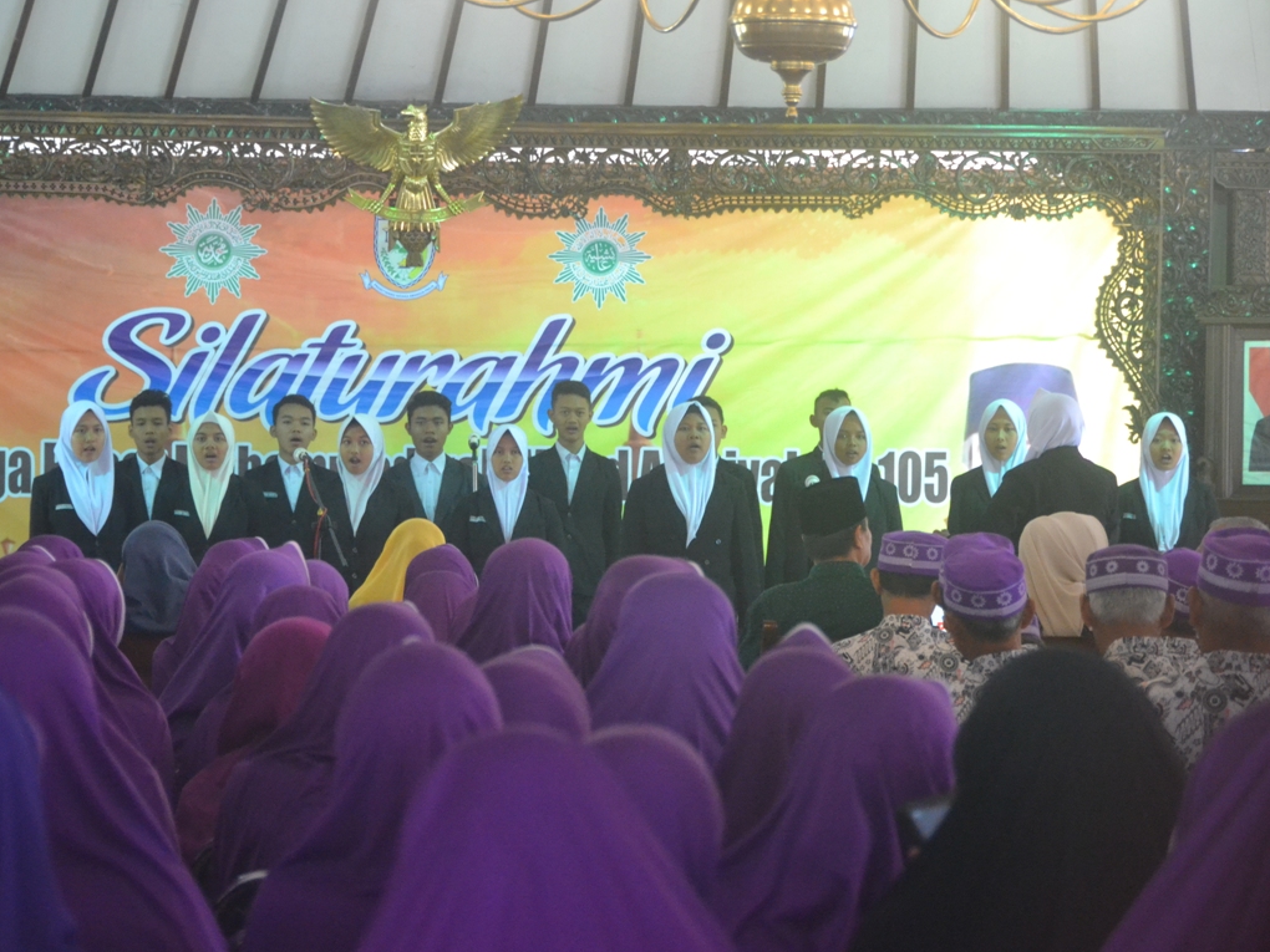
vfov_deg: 13.0
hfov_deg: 17.3
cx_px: 578
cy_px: 475
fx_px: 4182
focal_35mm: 114
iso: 2500
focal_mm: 70
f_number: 5
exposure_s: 1/60
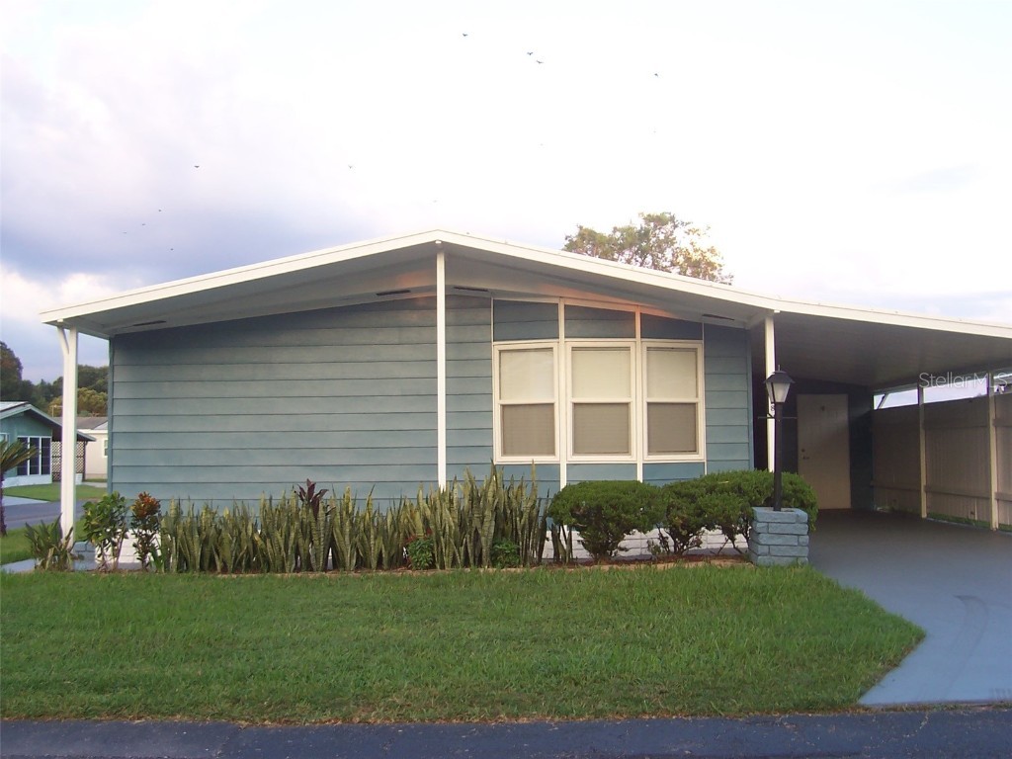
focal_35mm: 37
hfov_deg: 50.1
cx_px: 506
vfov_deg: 38.7
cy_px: 380
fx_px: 1082
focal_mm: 5.6
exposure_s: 1/60
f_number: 2.8
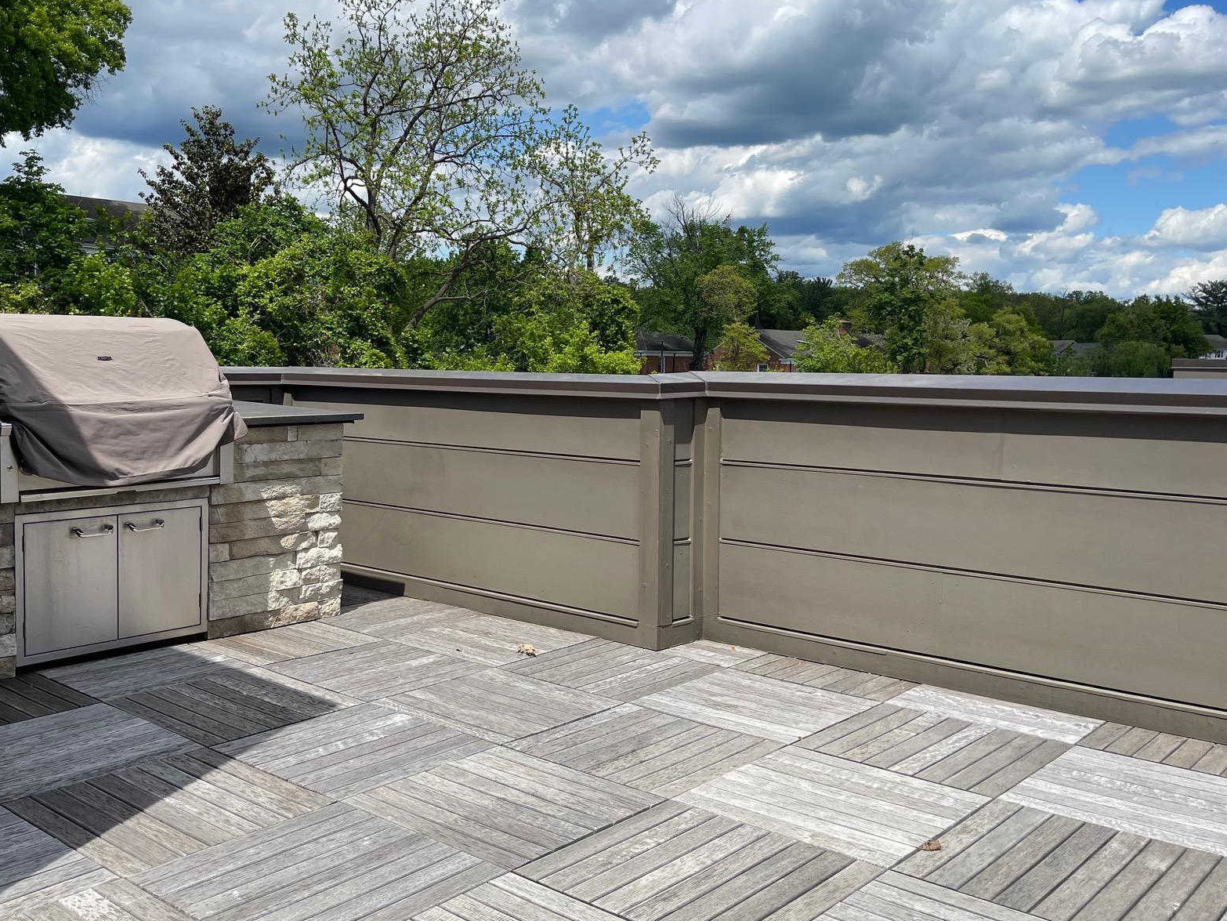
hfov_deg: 53.7
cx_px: 522
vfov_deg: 41.8
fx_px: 1205
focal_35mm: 34
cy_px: 430
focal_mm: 5.1
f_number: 1.6
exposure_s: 1/4525
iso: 32
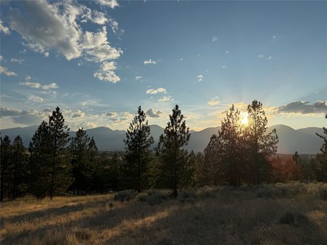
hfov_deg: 71.6
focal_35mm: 24
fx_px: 227
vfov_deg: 56.8
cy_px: 122
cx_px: 164
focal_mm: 6.76
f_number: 1.78
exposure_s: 1/7353
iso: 80
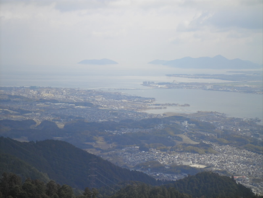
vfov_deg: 13.7
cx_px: 132
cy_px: 99
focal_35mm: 108
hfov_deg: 18.2
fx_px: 821
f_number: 5.9
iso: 64
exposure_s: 1/250
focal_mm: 19.6
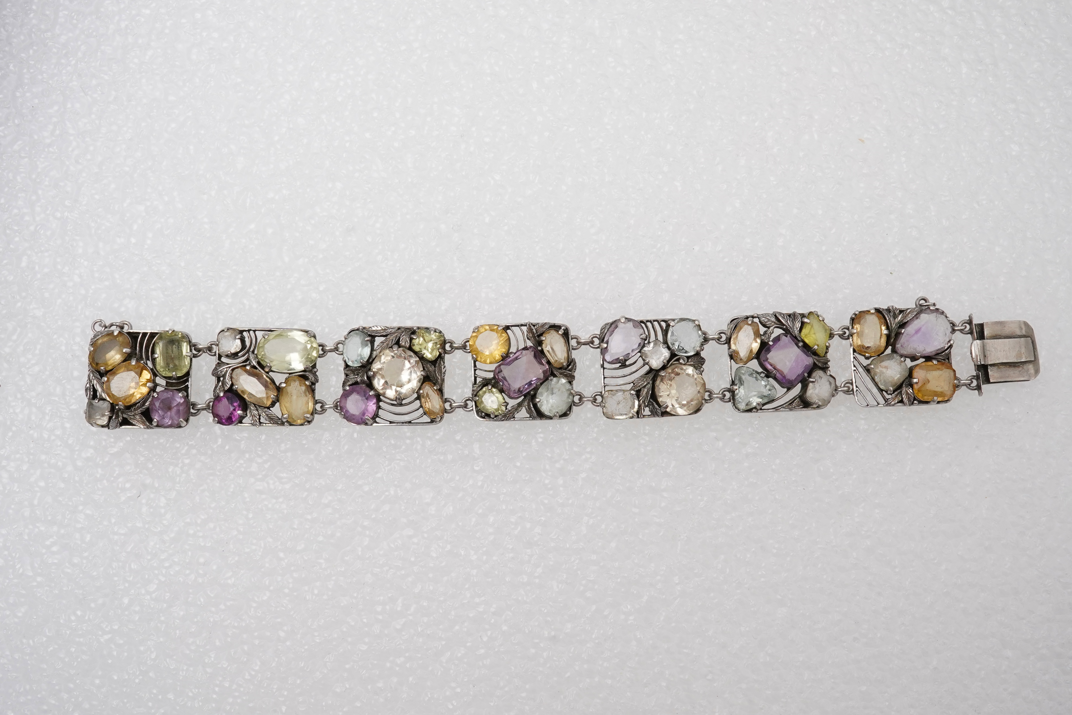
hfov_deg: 43.6
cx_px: 536
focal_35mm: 45
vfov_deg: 29.9
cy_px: 358
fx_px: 1340
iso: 500
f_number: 22
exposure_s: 1/125
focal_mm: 30
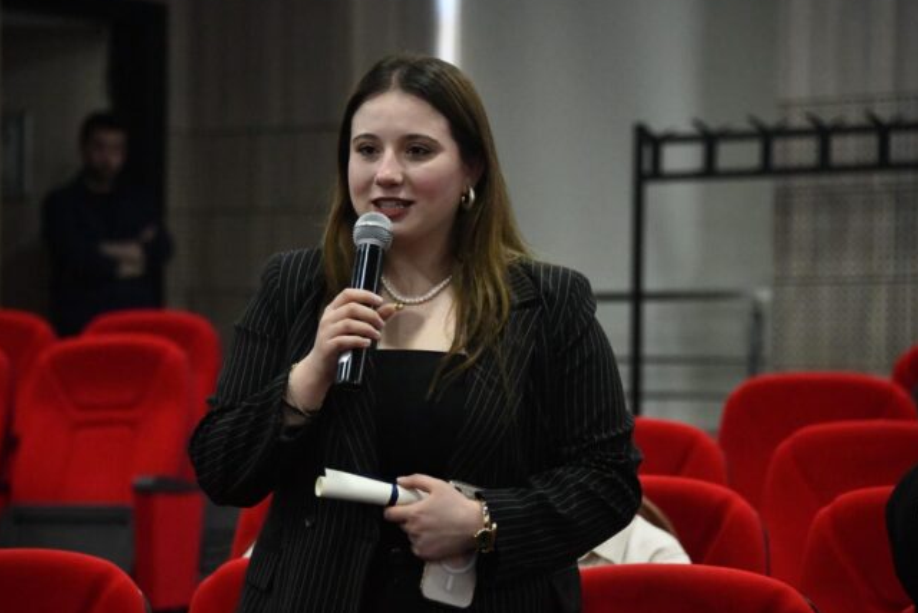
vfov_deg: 7.9
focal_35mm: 174
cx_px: 446
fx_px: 4438
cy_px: 312
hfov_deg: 11.8
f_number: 5.6
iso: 12800
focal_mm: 160
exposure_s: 1/125
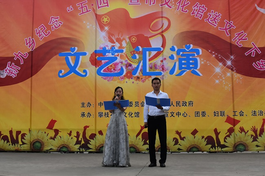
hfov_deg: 49.6
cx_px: 132
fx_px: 287
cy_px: 88
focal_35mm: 39
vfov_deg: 34.2
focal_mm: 26
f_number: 8
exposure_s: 1/500
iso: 560
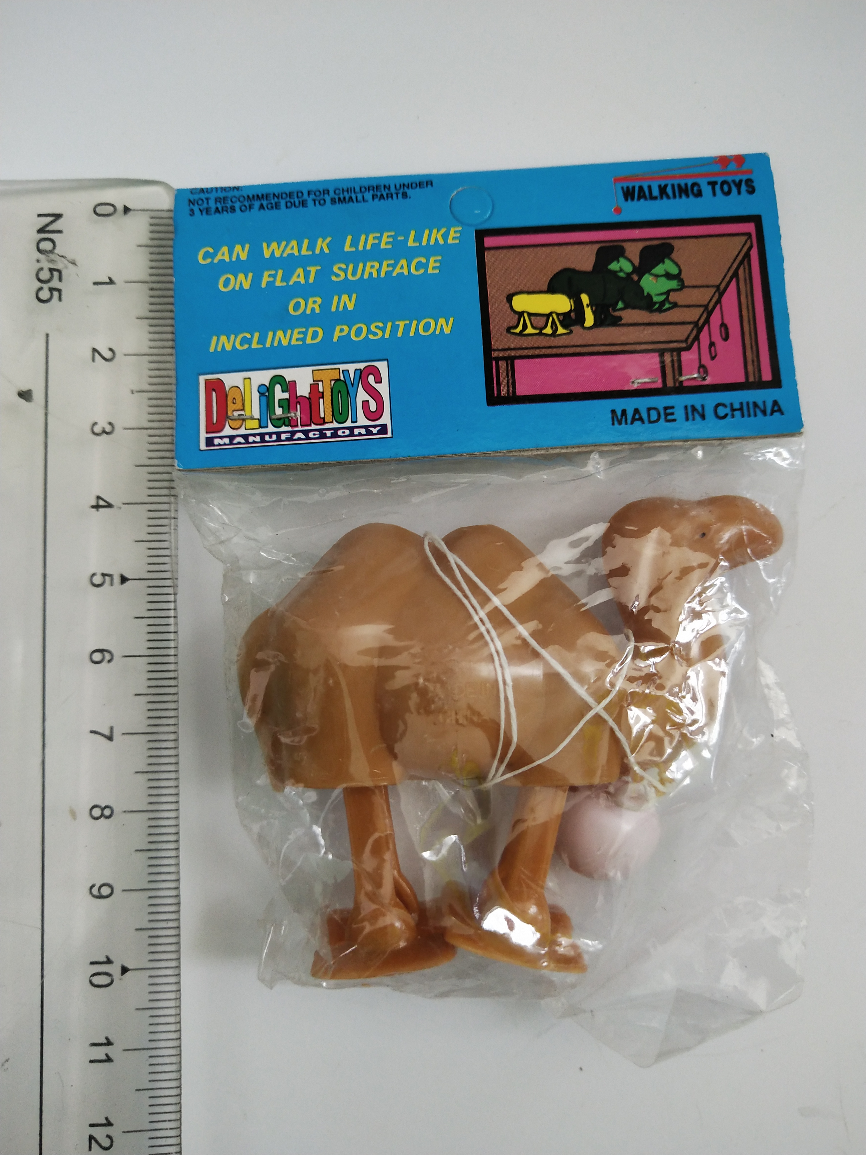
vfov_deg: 60.0
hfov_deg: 46.8
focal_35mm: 30
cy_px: 578
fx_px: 1001
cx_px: 433
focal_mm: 3.95
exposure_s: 1/100
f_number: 1.8
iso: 168
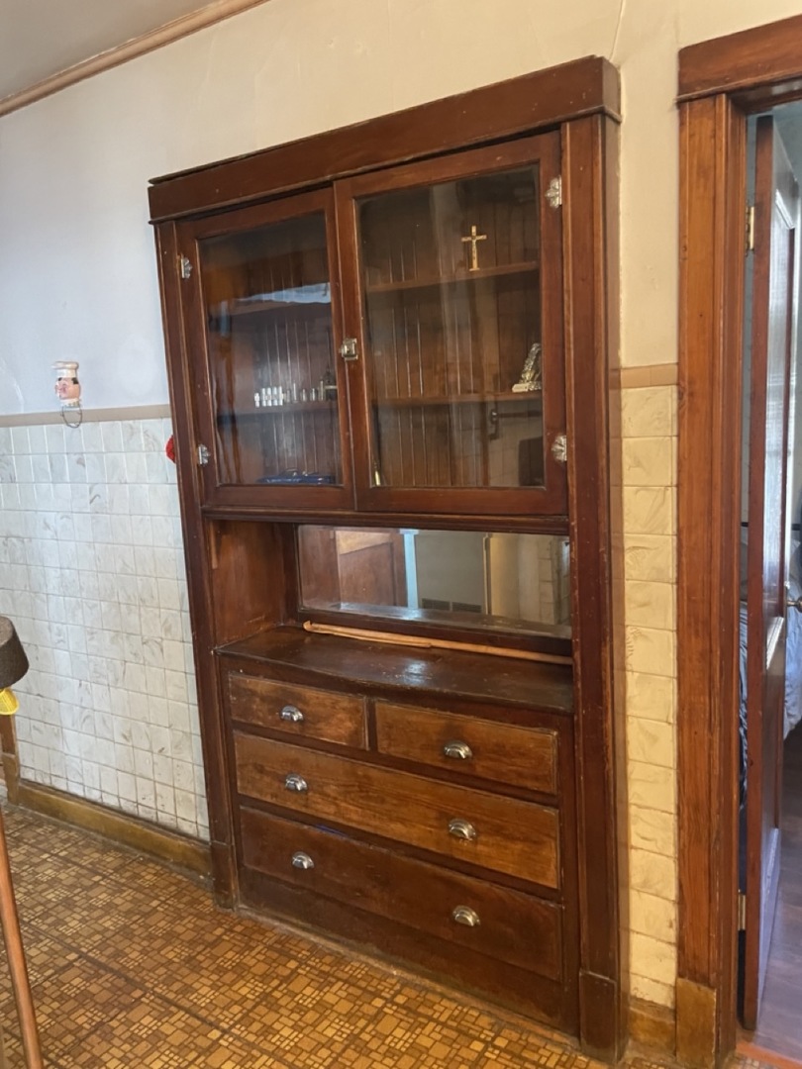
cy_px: 534
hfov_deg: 53.1
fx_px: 803
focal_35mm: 26
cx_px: 401
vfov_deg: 67.3
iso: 640
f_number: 1.6
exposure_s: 1/40
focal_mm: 4.2
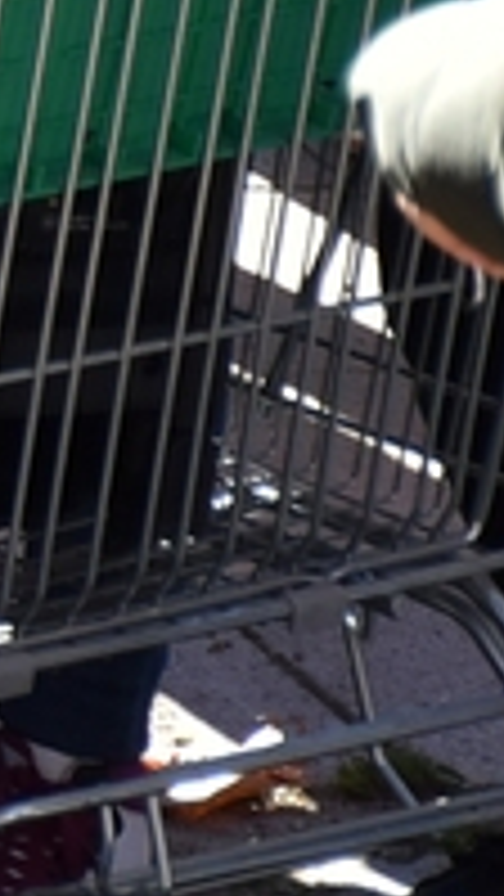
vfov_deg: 3.4
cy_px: -702
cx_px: -2052
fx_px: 14843
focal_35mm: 625
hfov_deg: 1.9
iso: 320
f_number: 5
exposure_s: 1/400
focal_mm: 66
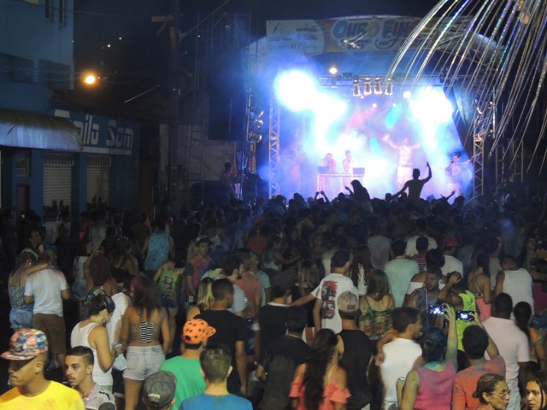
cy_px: 205
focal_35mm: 85
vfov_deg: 17.4
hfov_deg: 23.0
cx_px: 274
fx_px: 1343
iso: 800
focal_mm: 15.1
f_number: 4
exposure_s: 1/25
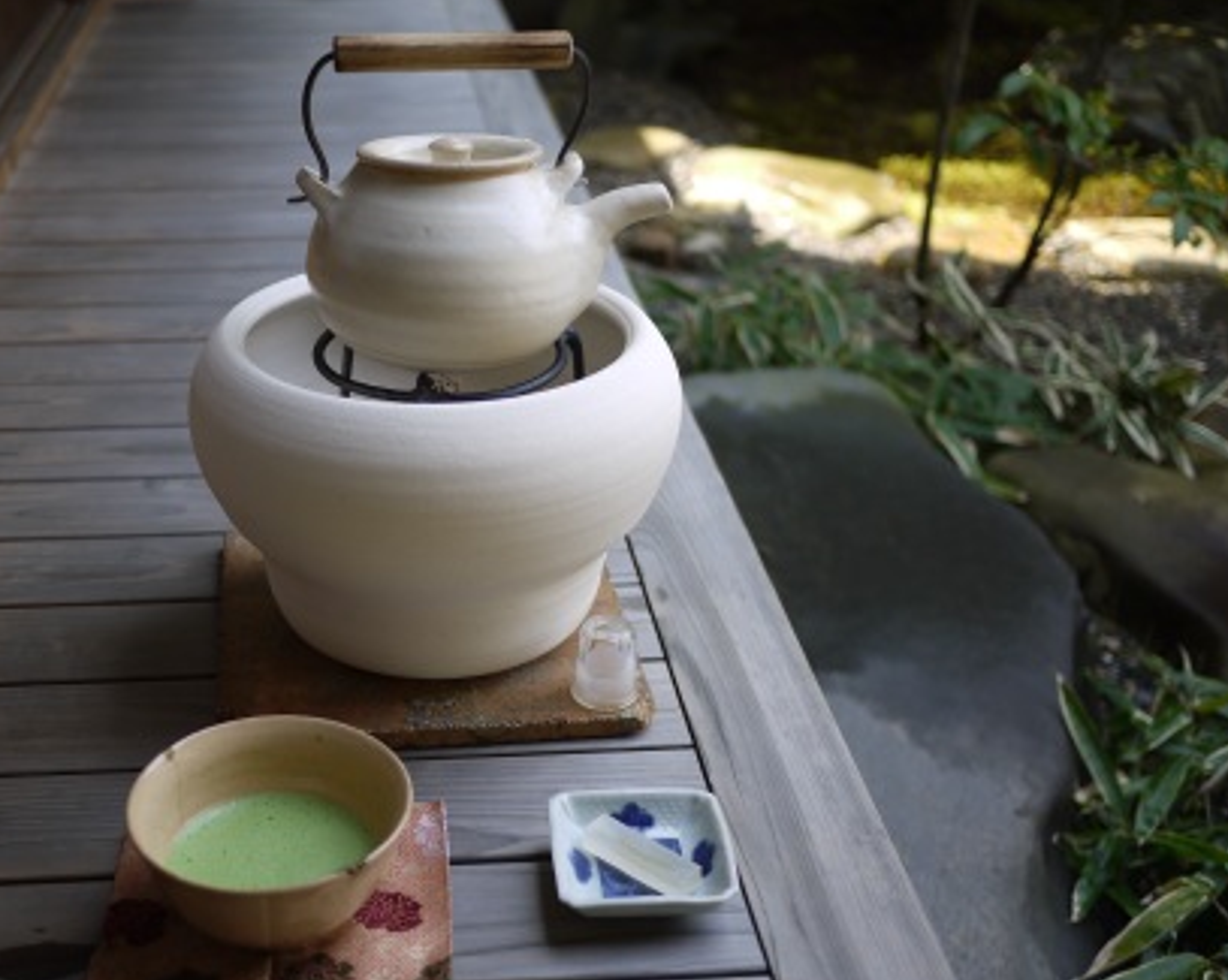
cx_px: 483
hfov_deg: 38.6
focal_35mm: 48
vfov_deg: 31.4
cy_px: 499
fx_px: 1743
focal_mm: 20
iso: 100
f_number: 1.7
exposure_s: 1/400
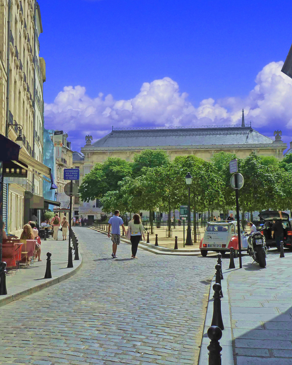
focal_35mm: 46
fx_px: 497
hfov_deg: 32.1
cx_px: 71
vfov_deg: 40.3
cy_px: 183
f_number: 5.6
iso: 125
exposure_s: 1/400
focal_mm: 5.7
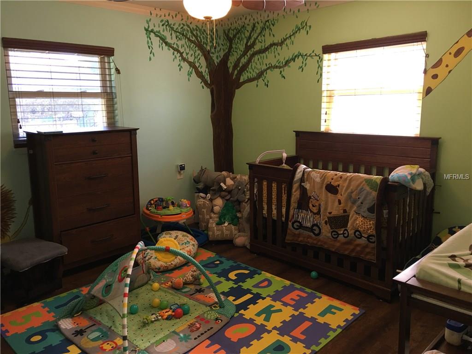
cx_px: 236
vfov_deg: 48.2
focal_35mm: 29
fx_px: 395
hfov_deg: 61.7
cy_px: 177
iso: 40
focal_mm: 4.15
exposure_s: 1/15
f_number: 2.2
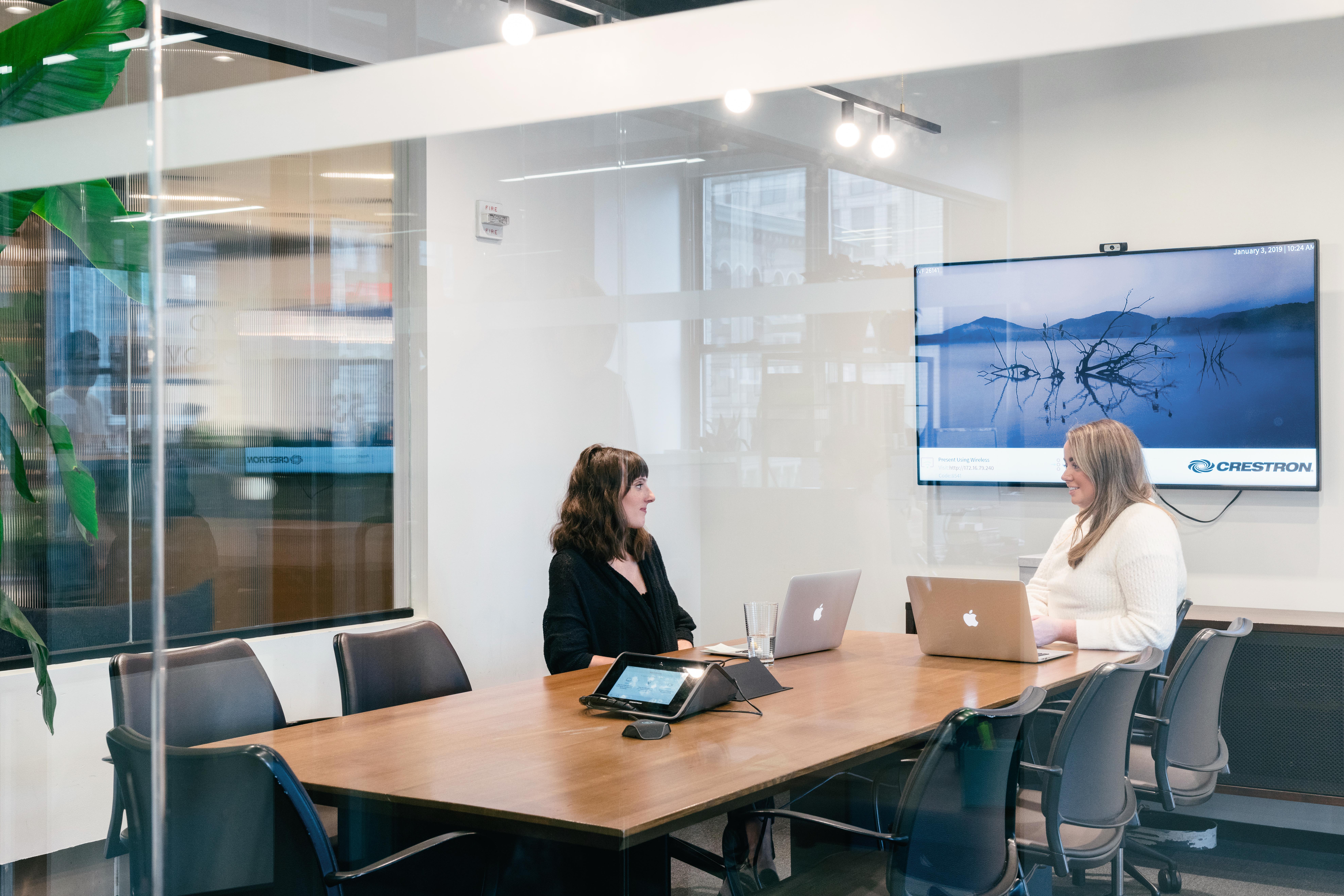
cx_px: 672
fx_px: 1643
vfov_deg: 30.5
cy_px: 448
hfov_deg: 44.5
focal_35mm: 44
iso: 1250
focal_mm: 44
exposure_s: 1/15
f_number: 9
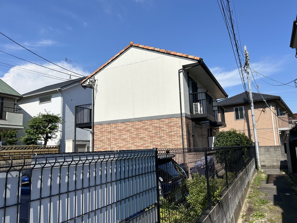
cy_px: 112
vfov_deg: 53.1
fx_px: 223
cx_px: 148
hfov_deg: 67.3
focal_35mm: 26
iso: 50
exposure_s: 1/6579
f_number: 1.5
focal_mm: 5.7
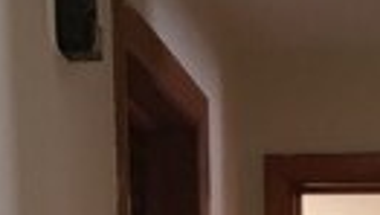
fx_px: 1866
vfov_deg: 5.8
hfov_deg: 11.5
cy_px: 799
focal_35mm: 185
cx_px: 389
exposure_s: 1/30
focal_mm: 4.15
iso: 50
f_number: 2.2
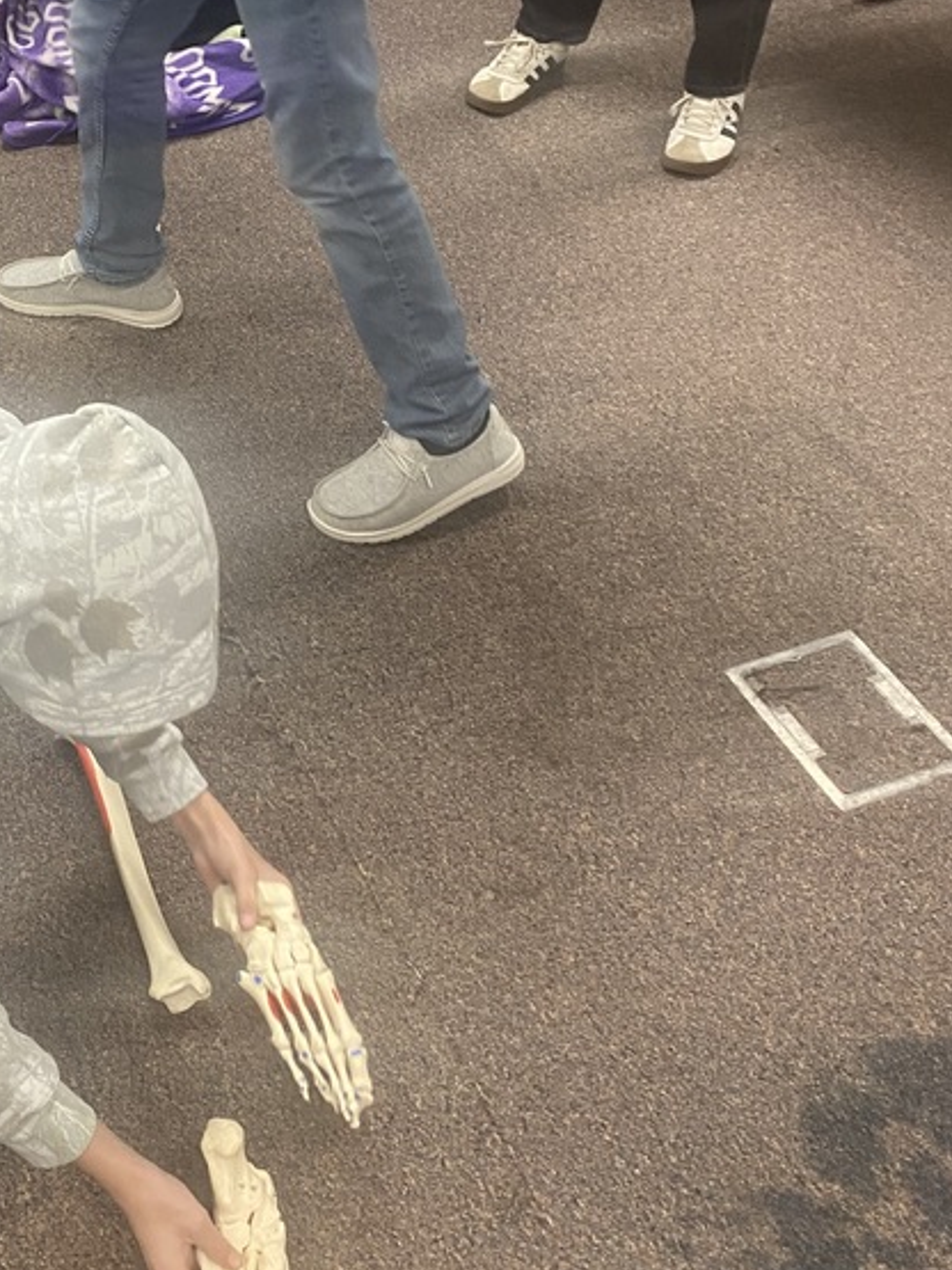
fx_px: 1761
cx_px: 85
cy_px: 245
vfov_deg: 38.1
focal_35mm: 48
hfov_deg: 29.0
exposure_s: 1/60
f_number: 1.8
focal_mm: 4.25
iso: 160
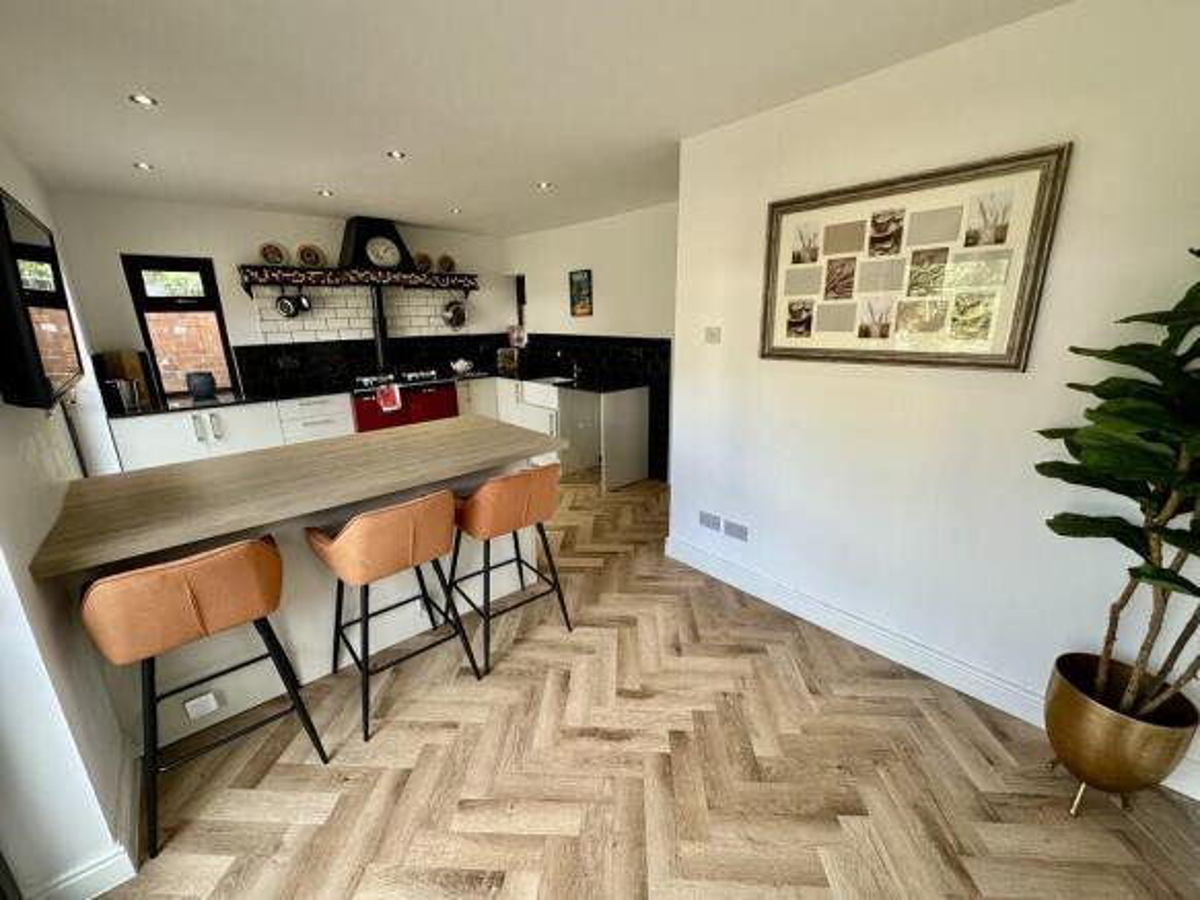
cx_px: 600
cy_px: 450
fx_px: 485
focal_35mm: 14
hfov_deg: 102.1
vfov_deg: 85.7
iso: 64
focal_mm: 2.22
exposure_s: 1/100
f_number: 2.2
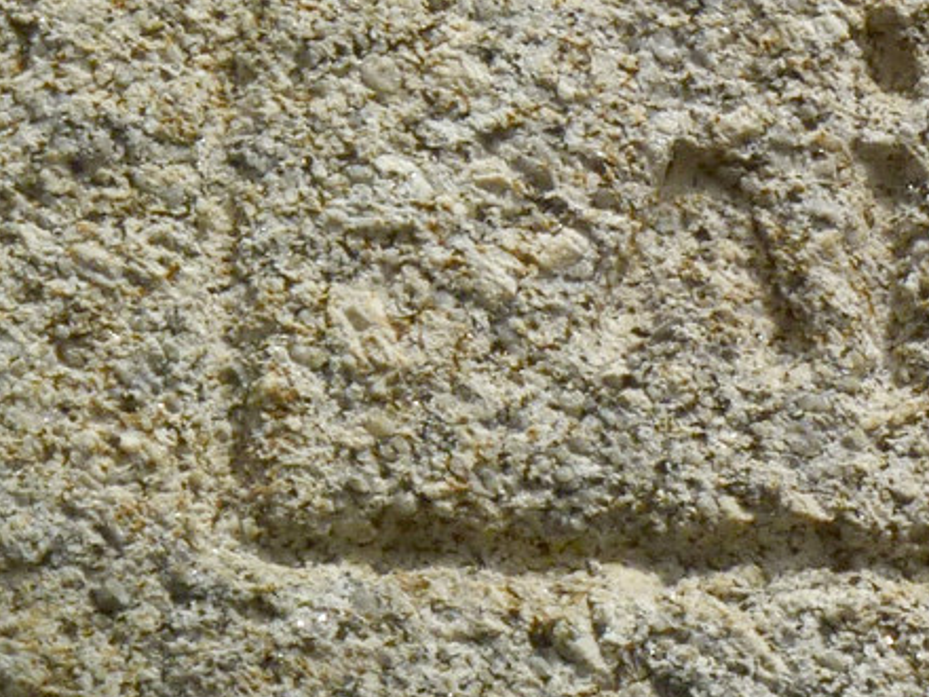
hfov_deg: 5.4
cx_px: 1328
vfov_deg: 4.1
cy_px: -34
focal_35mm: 364
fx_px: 9769
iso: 80
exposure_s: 1/640
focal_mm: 22.3
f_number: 8
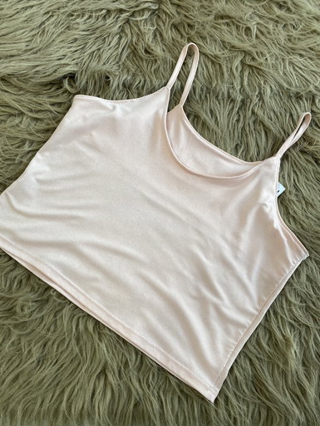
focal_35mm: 27
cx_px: 160
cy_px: 212
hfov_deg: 51.4
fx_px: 333
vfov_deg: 65.3
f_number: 1.8
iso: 100
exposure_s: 1/100
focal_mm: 4.25
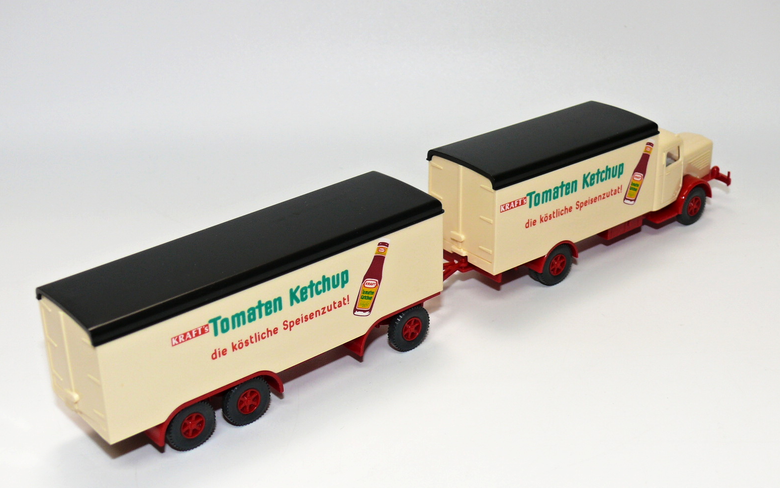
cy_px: 269
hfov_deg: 35.7
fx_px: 1212
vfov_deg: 22.7
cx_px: 385
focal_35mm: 57
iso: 100
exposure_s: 1/30
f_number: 4
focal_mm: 9.4
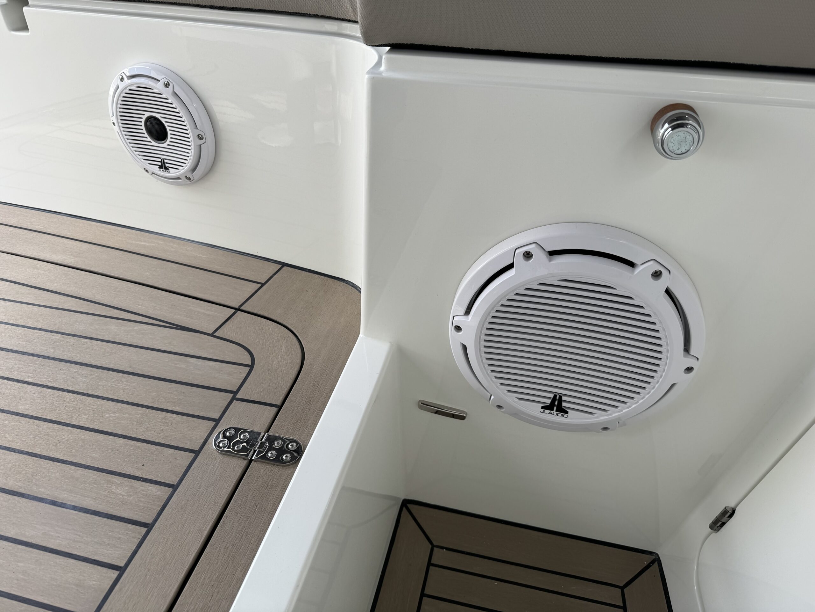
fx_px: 565
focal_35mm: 24
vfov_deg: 56.8
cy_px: 306
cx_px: 408
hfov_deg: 71.6
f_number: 1.78
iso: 80
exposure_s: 1/376
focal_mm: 6.86
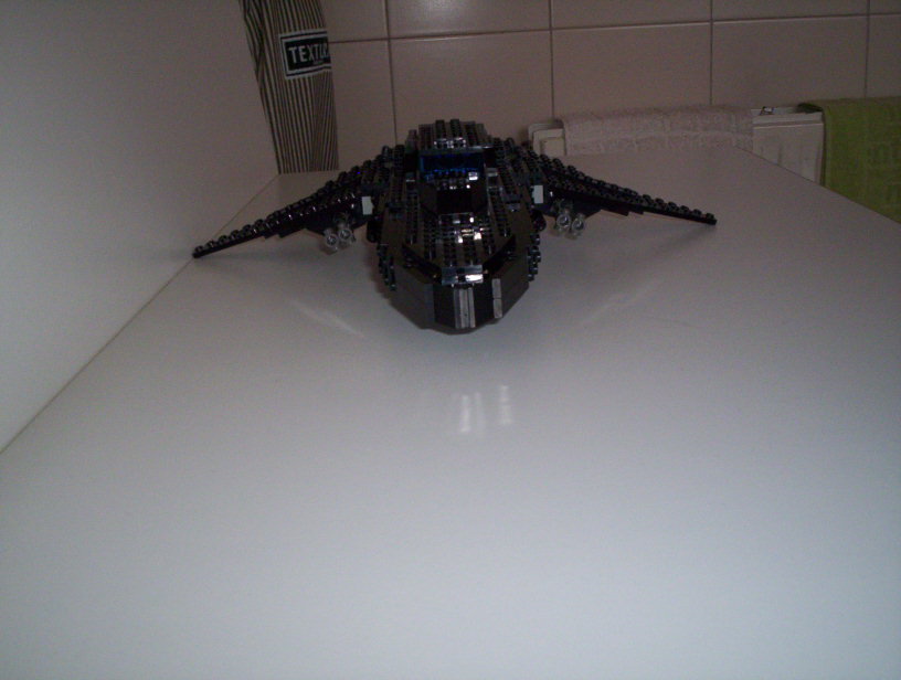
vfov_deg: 37.9
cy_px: 340
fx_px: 991
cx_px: 450
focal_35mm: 38
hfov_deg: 48.9
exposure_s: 1/60
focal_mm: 4.99
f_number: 4.5
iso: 140
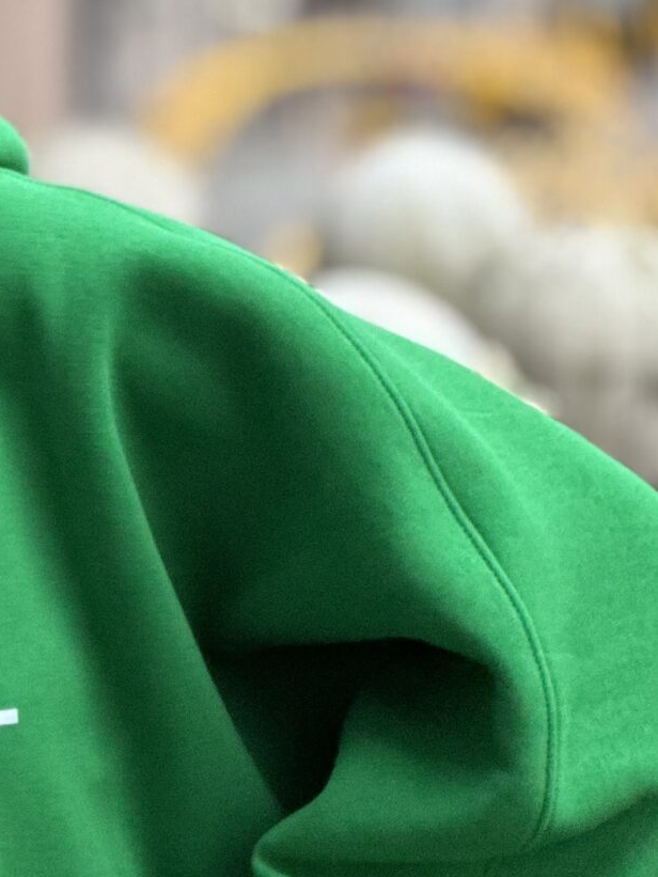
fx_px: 9476
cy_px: 798
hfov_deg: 4.0
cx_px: -286
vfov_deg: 5.3
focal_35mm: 374
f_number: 2.8
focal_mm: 15.66
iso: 160
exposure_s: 1/50
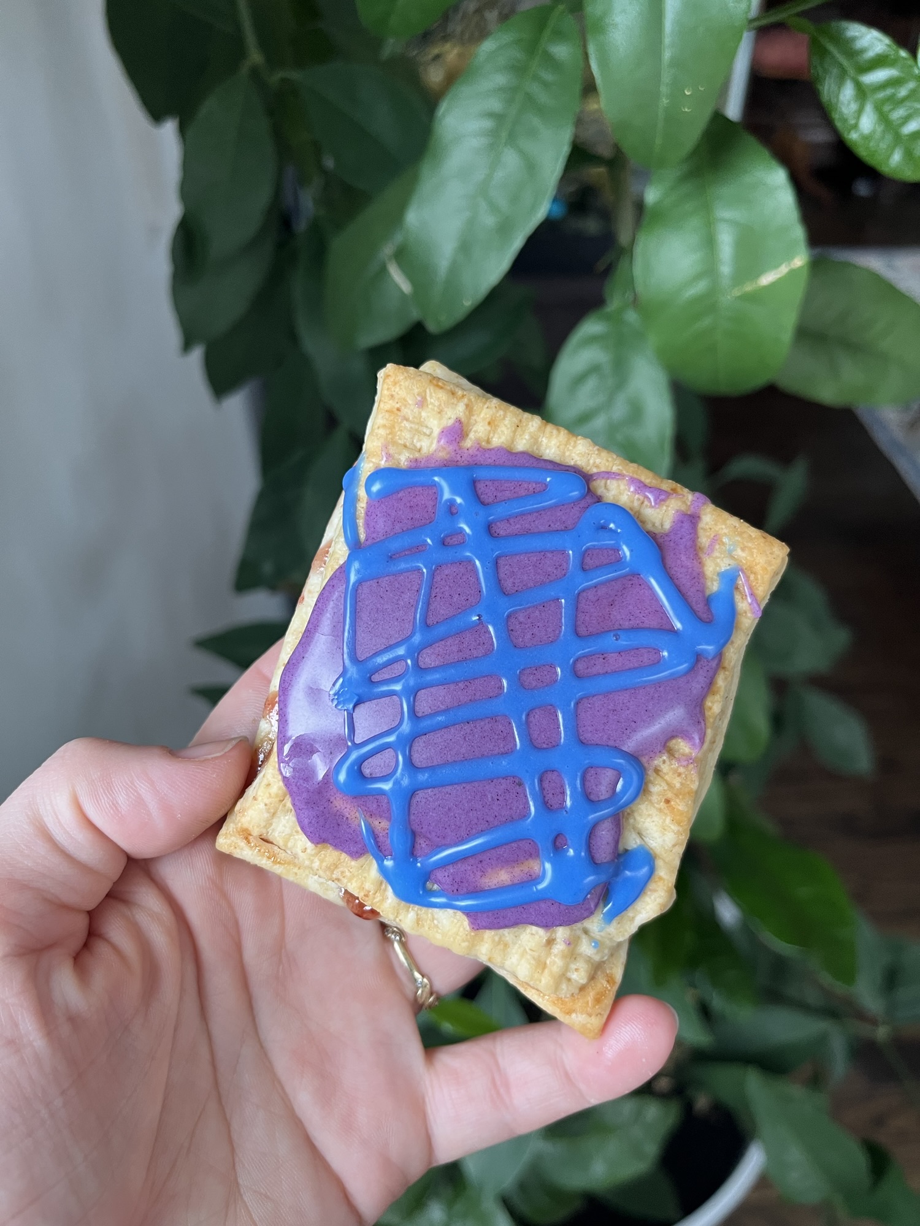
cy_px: 613
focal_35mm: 26
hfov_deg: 53.1
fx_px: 921
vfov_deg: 67.3
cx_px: 460
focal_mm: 5.1
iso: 125
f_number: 1.6
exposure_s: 1/60
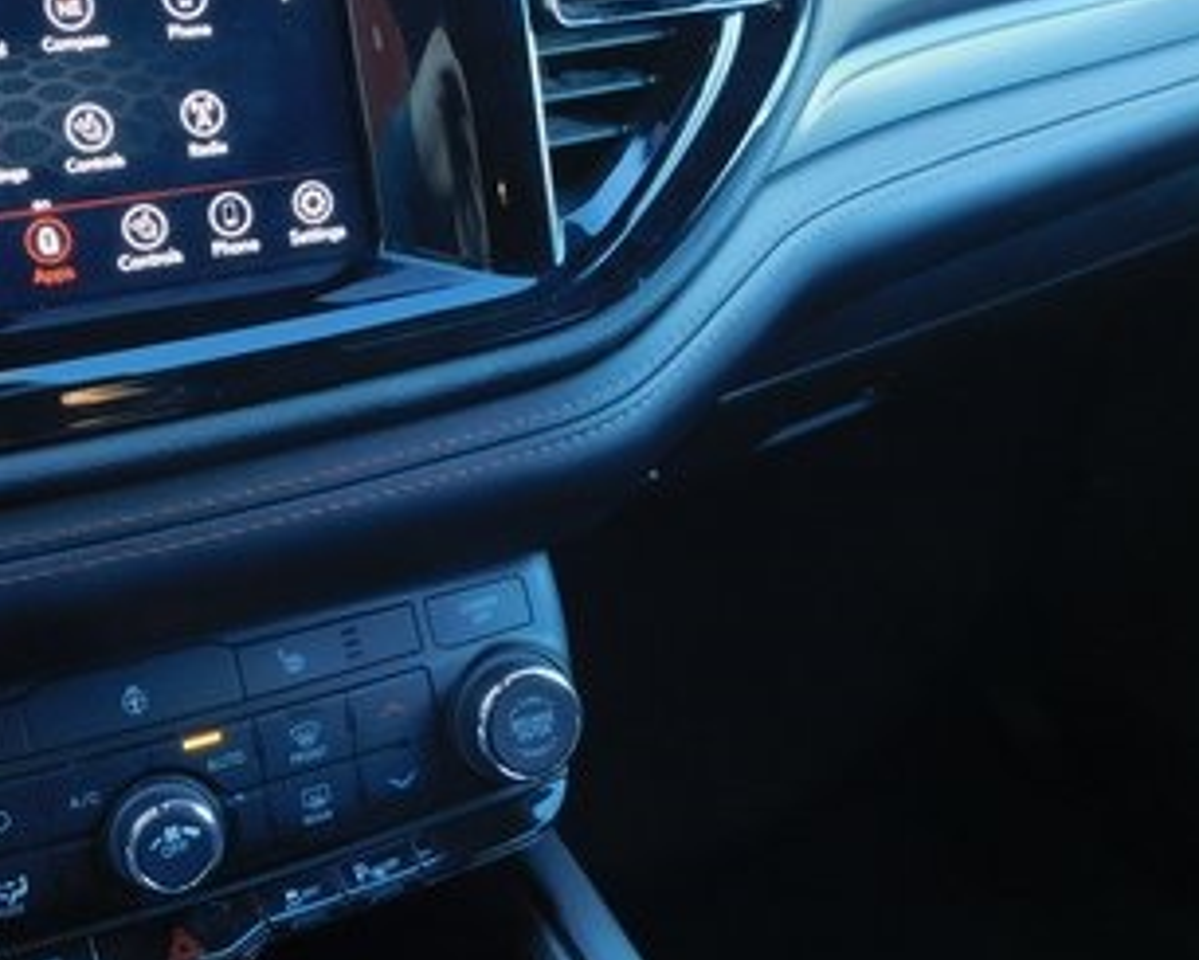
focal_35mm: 47
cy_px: 466
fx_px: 1668
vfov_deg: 32.1
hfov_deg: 39.2
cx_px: 435
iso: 200
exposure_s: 1/30
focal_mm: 4
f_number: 3
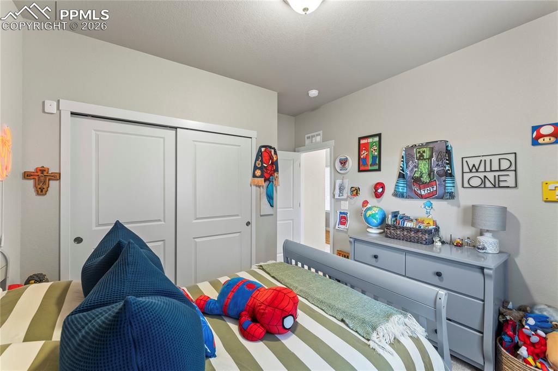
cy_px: 186
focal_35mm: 14
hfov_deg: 104.3
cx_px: 279
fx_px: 217
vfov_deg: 81.2
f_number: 8
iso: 640
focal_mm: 14
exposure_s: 1
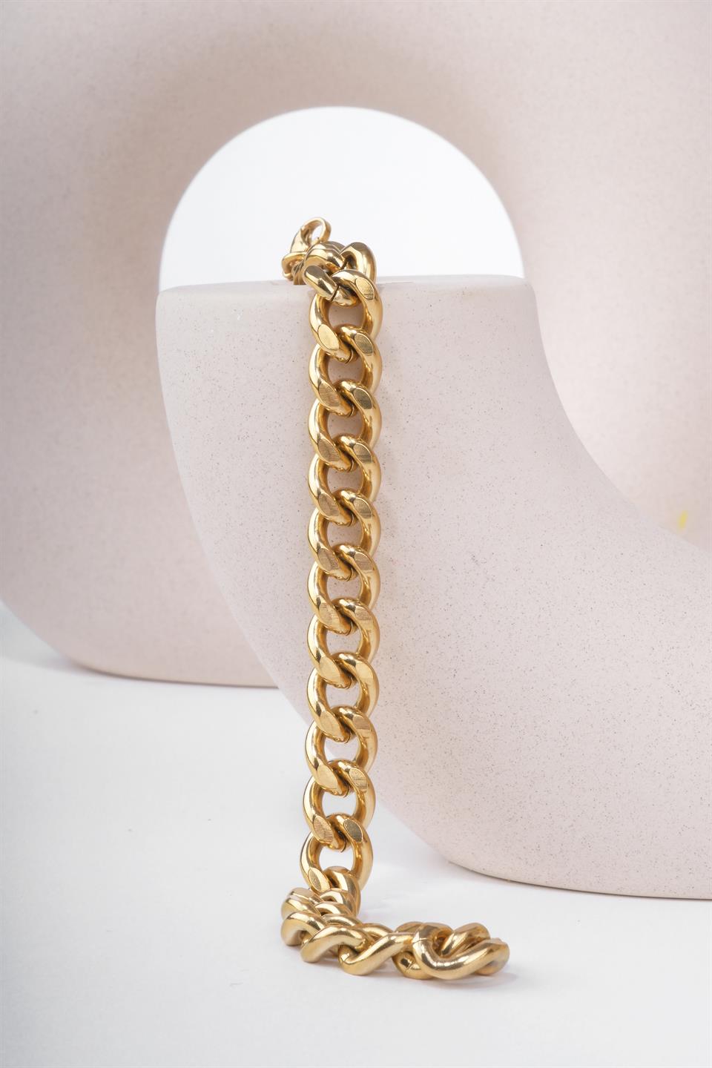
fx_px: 2699
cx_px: 356
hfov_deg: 15.0
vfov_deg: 22.4
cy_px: 534
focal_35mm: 91
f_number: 22
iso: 400
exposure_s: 1/200
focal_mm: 60.8
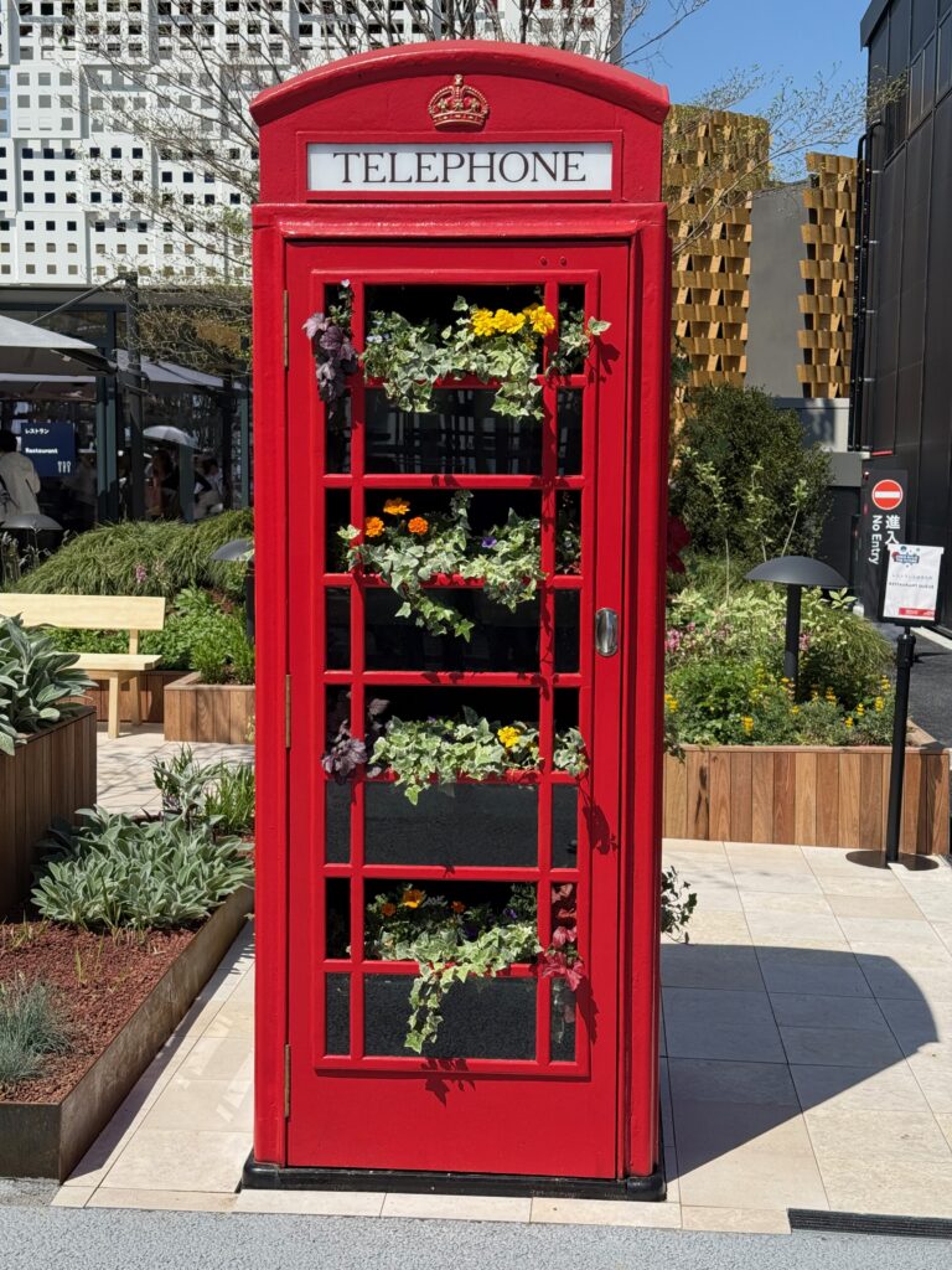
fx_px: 1760
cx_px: 476
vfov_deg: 39.7
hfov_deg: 30.3
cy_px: 635
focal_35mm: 48
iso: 80
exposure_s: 1/4098
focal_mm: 6.76
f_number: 1.78
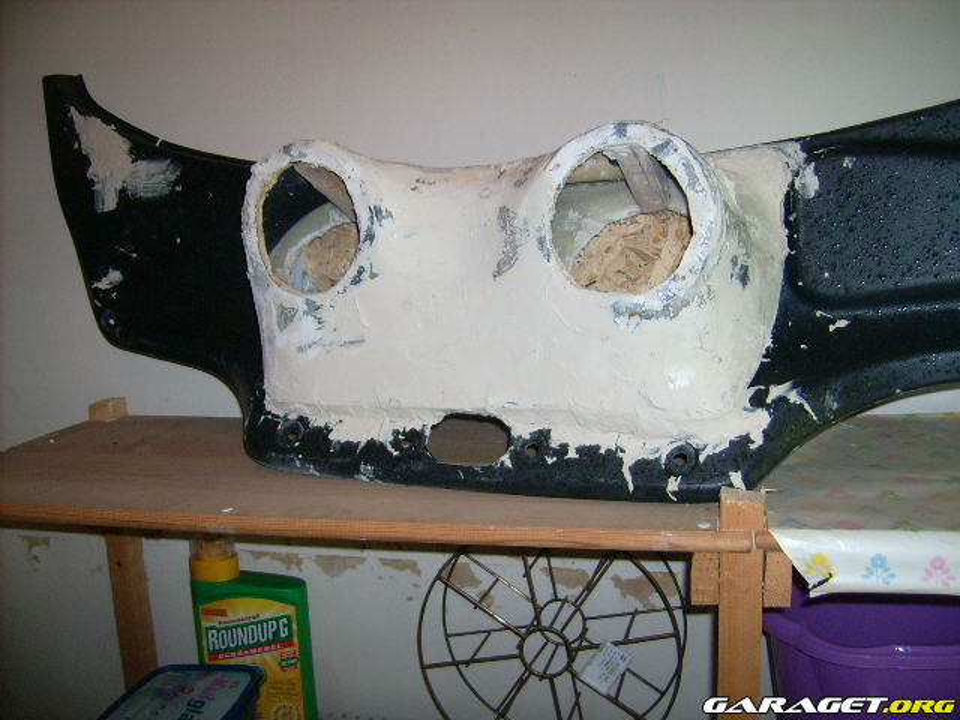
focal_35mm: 35
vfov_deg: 40.7
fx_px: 971
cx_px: 480
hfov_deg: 52.6
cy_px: 360
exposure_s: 1/60
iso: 100
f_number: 2.8
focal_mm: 5.95
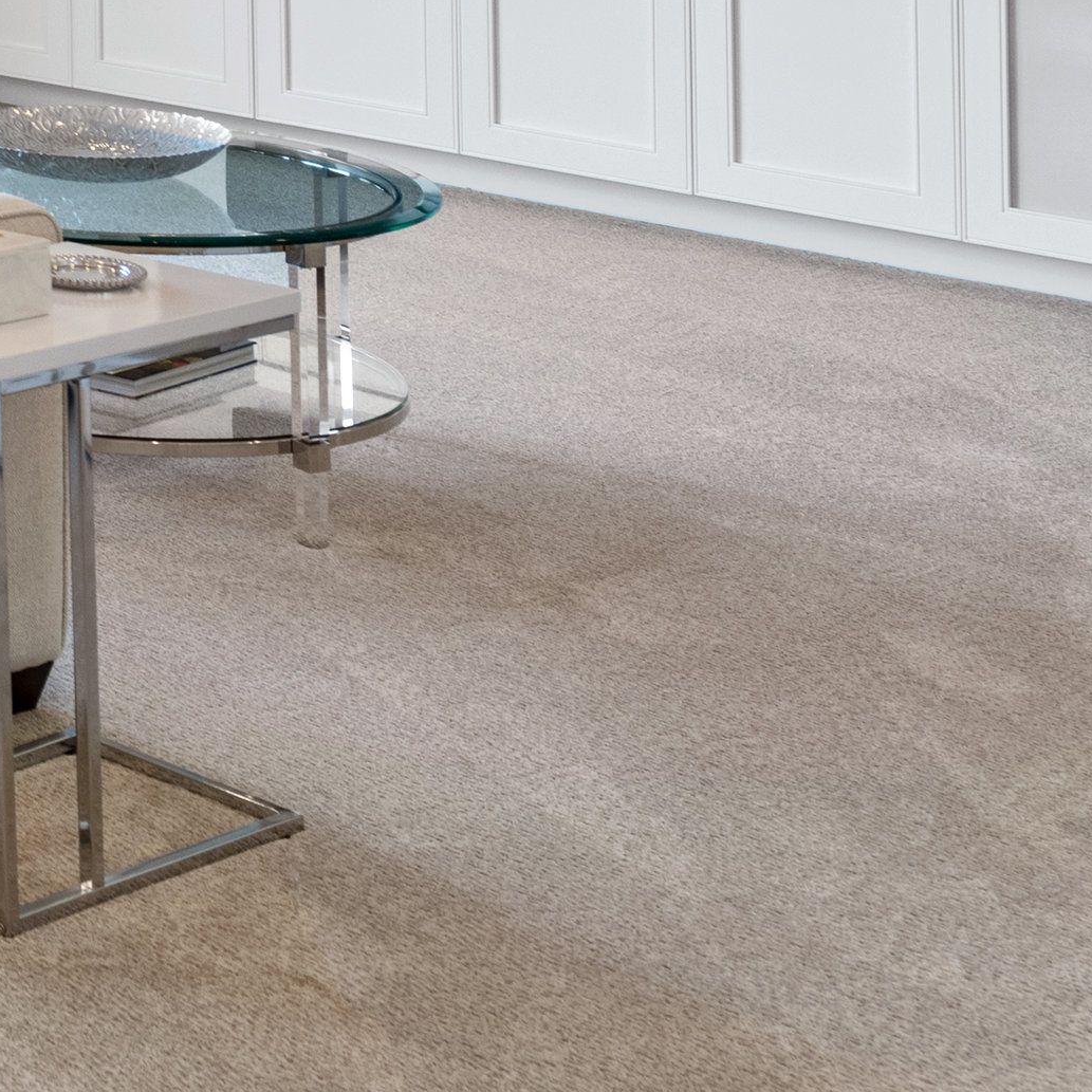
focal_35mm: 86
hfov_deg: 15.5
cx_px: -1173
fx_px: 3069
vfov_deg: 18.5
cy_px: -402
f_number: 8
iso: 500
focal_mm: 19
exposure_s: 1/2.5
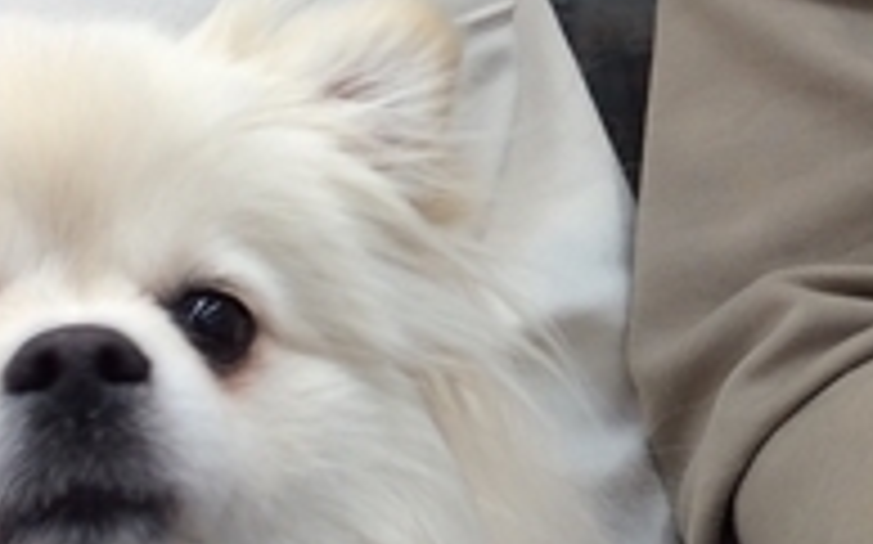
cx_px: 796
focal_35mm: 105
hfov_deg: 19.4
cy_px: 162
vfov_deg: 12.4
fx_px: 2497
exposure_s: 1/40
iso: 32
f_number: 2.4
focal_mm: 3.3
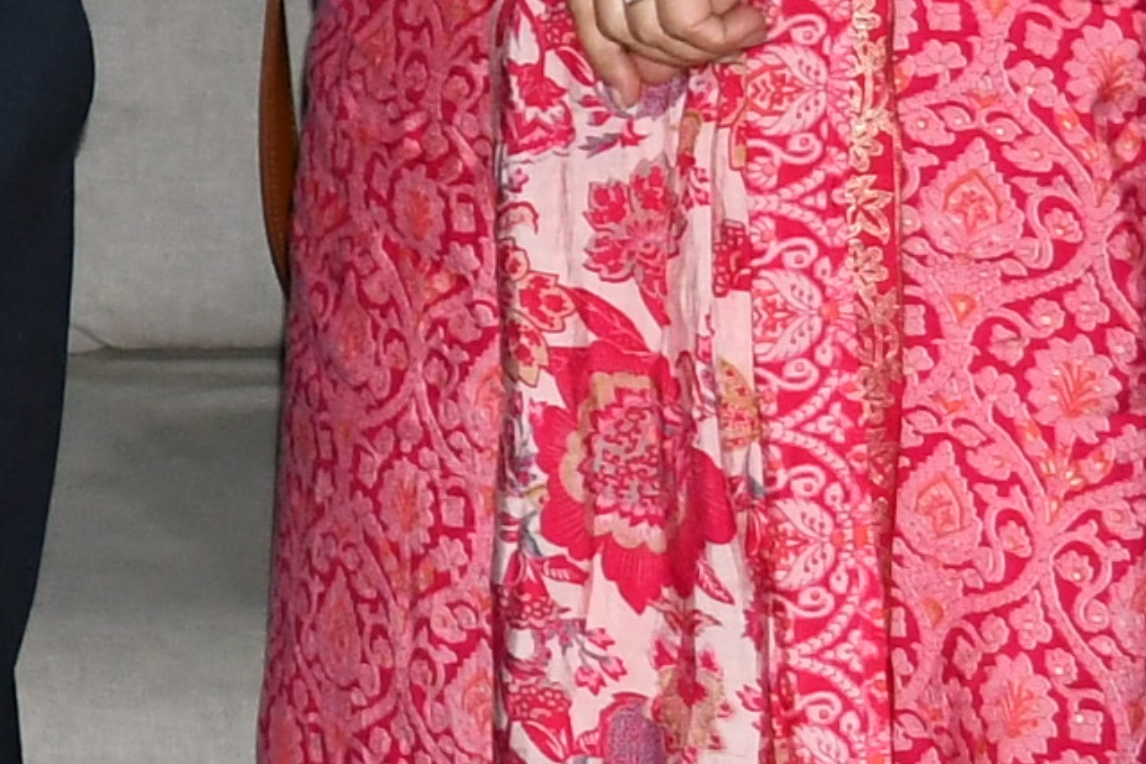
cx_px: -2122
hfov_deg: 7.3
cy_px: -1117
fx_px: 8117
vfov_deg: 5.2
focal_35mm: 255
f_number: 5.6
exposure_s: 1/160
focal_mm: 26
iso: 1250
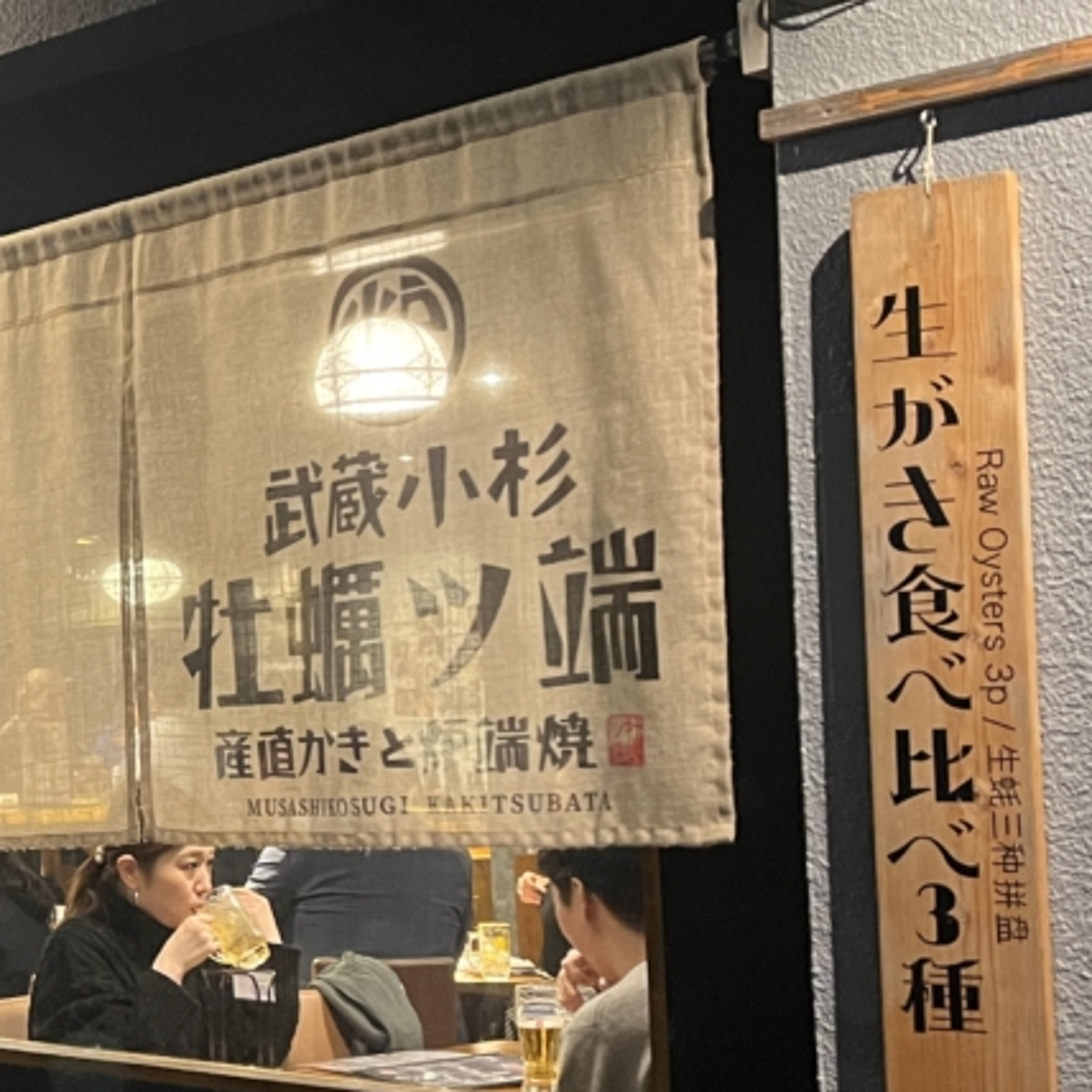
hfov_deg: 22.2
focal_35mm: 69
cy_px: 623
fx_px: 2463
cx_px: -353
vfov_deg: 25.0
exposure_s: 1/33
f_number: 1.6
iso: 400
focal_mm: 5.1
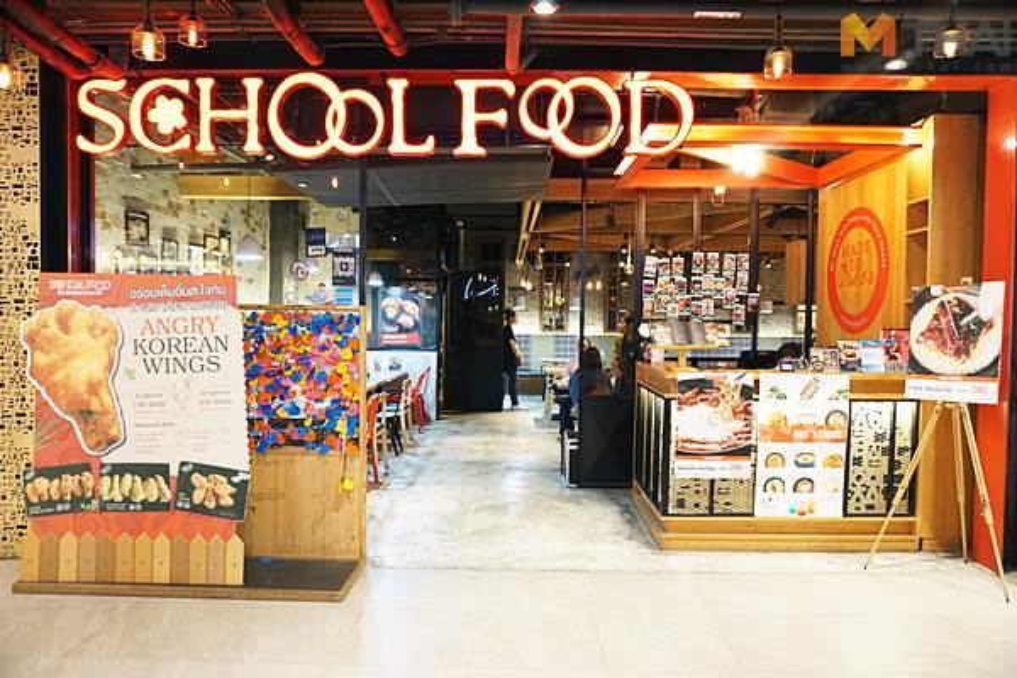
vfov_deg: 53.1
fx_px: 678
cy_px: 339
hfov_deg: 73.7
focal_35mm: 24
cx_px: 508
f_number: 3.5
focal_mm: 16
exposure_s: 1/15
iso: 1000
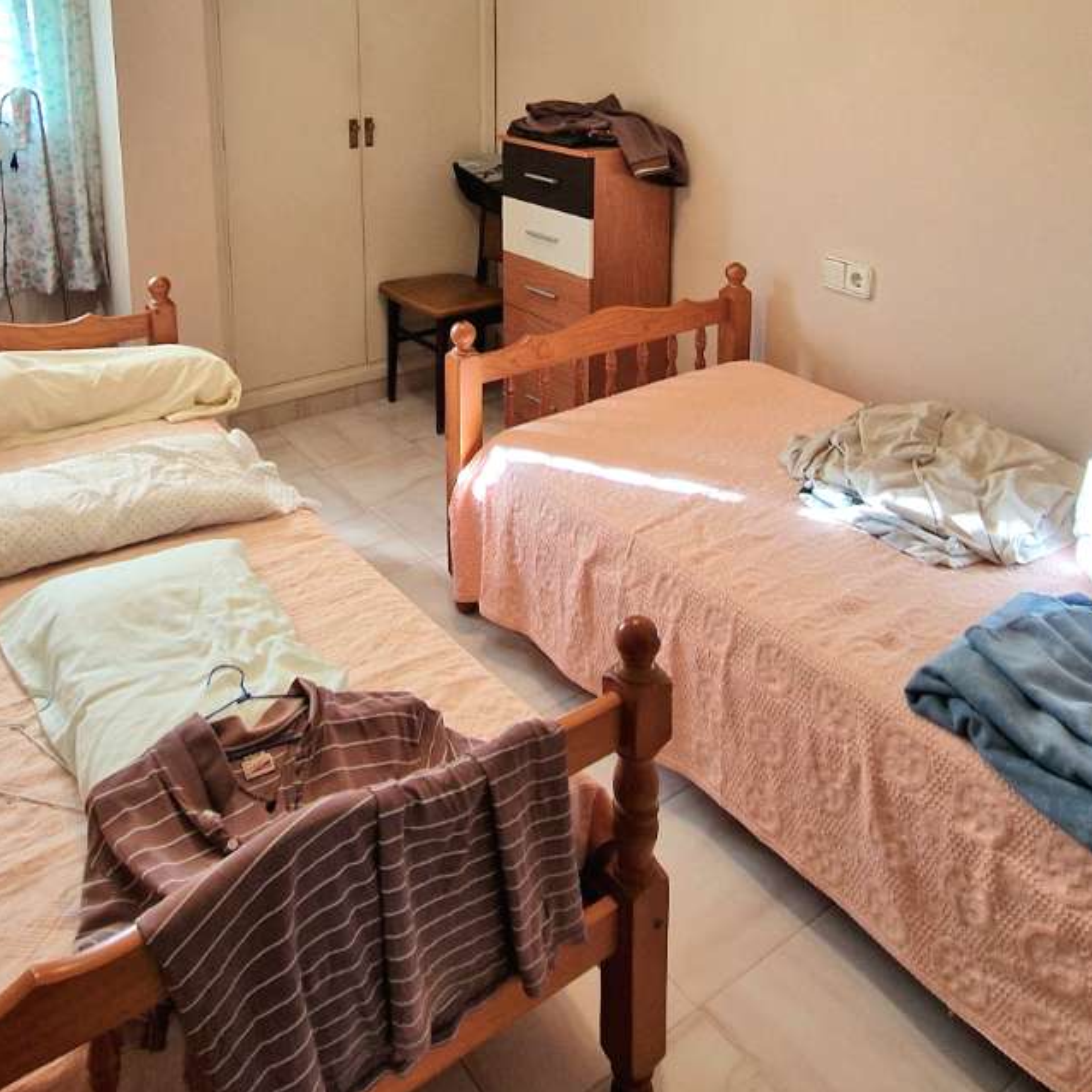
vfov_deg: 54.1
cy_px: 182
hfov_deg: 59.0
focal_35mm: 27
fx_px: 964
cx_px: 510
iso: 64
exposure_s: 1/50
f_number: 2.2
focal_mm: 2.2
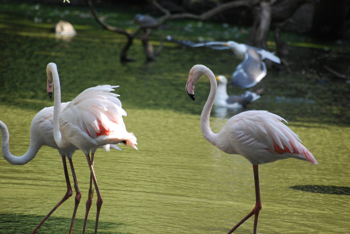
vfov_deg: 3.1
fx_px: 4380
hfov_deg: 4.6
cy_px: 117
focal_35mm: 450
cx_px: 175
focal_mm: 300
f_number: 5.6
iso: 720
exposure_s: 1/500
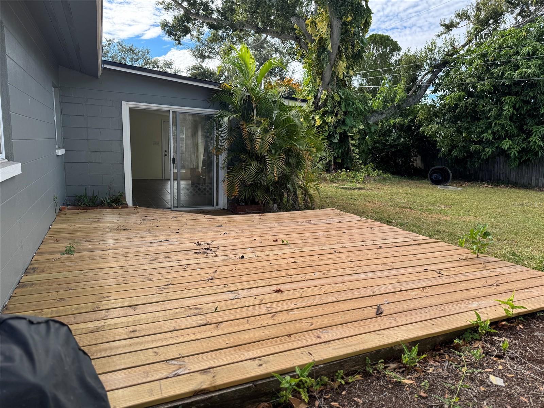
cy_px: 204
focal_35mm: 24
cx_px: 272
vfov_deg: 56.8
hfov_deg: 71.6
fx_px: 377
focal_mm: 6.76
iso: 80
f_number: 1.78
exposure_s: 1/925
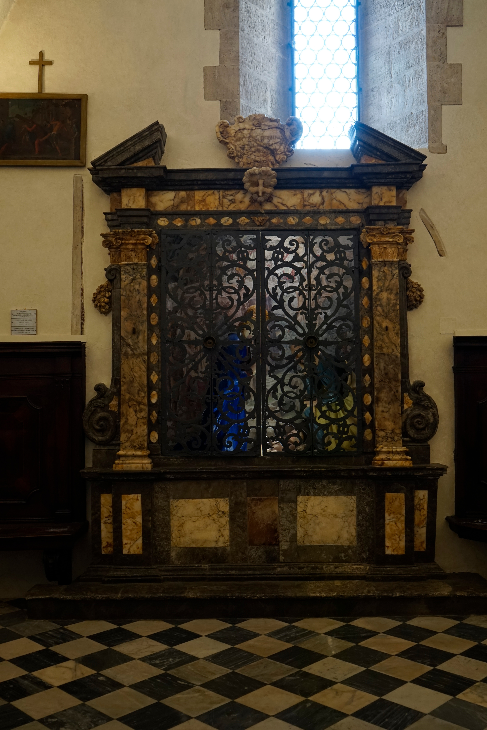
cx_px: 244
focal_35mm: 35
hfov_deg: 37.9
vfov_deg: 54.4
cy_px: 365
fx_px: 710
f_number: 5.6
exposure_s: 1/10
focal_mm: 35
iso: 800
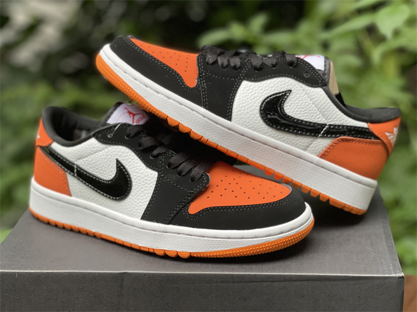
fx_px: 770
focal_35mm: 64
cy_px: 156
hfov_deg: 30.3
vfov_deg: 22.9
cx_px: 208
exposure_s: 1/121
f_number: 2.2
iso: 200
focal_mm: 7.5
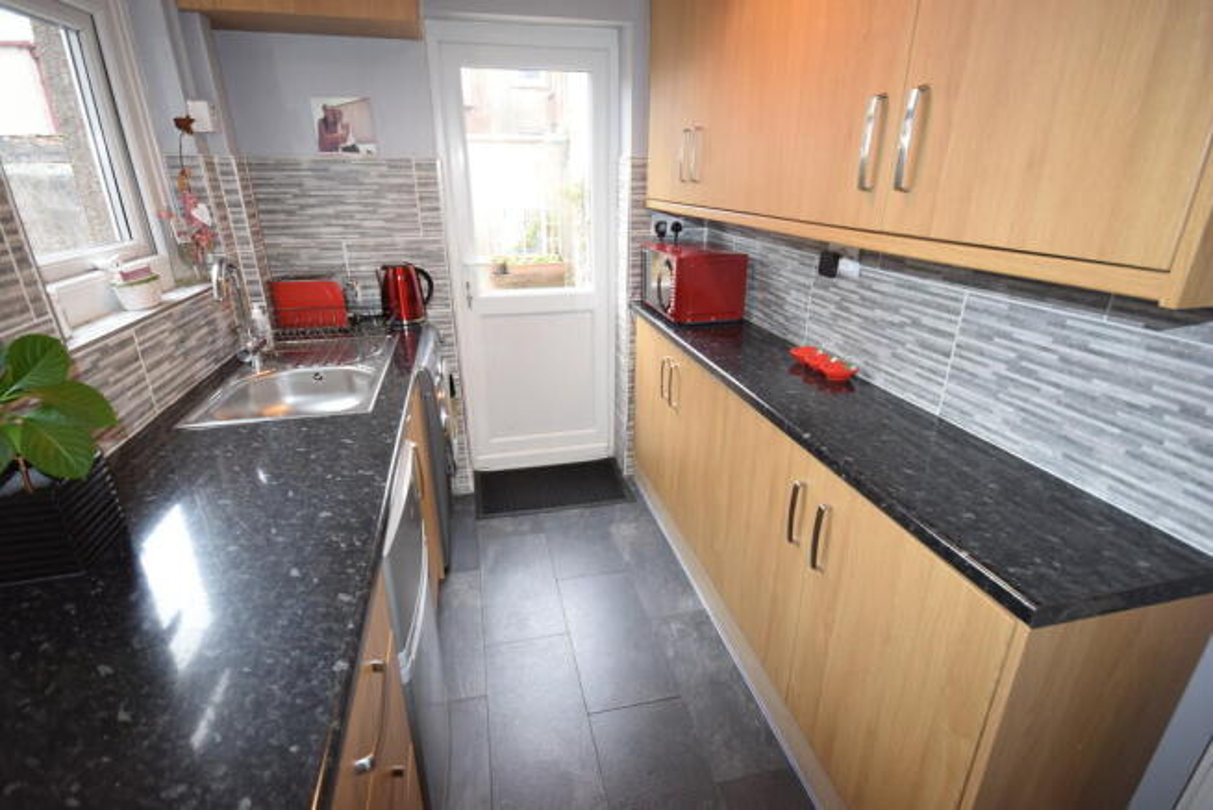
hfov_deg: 92.4
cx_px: 606
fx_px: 581
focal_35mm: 17
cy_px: 405
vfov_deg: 69.7
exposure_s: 1/100
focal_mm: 11.5
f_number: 5
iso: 800
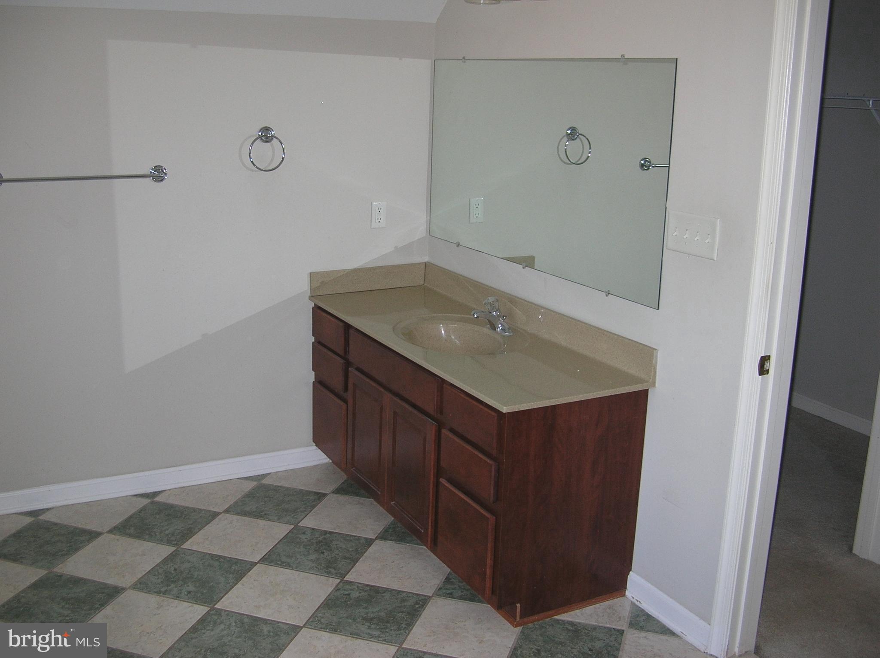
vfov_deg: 39.6
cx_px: 440
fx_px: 914
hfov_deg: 51.4
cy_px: 329
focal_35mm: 36
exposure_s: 1/60.1
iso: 50
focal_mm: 6
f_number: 2.7
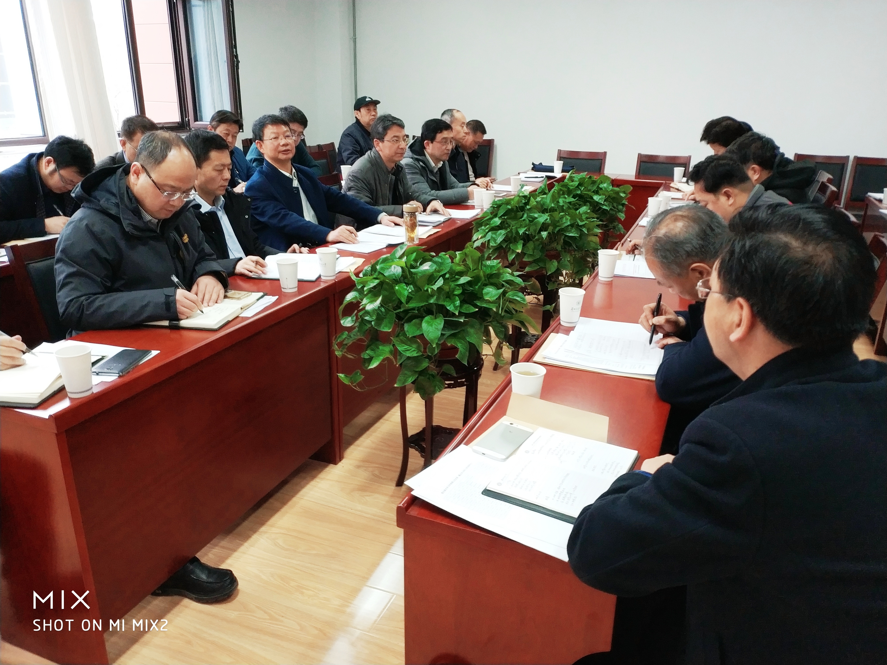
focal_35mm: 32
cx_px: 444
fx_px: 820
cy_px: 332
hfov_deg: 56.8
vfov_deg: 44.2
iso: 321
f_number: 2
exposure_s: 1/25
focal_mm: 4.5
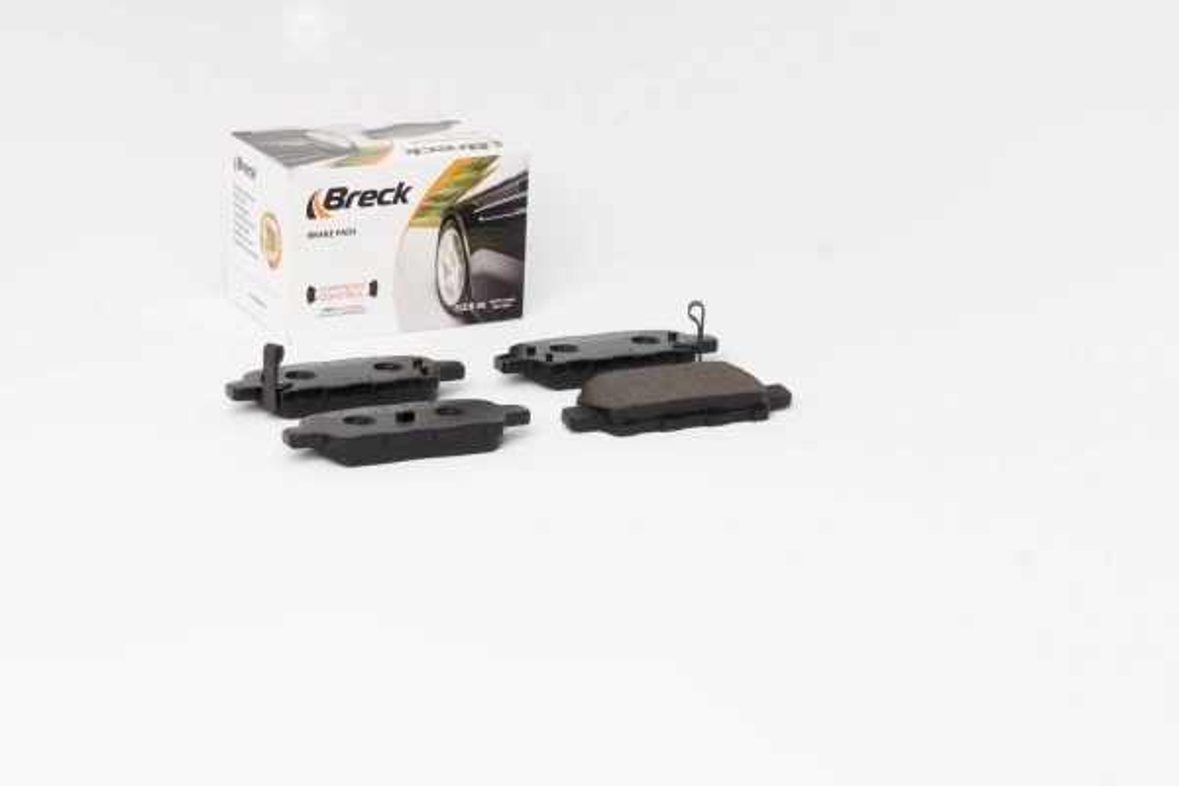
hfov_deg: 24.6
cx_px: 590
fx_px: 2702
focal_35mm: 82
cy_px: 393
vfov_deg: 16.6
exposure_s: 1/200
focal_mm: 55
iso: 100
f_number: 13
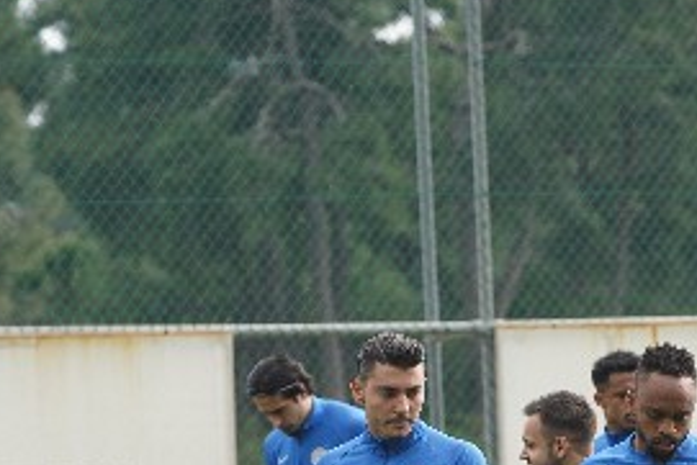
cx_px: 574
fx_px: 7419
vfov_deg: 3.6
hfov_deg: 5.4
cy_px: 536
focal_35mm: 383
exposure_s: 1/1600
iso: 1000
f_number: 5.6
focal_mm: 155
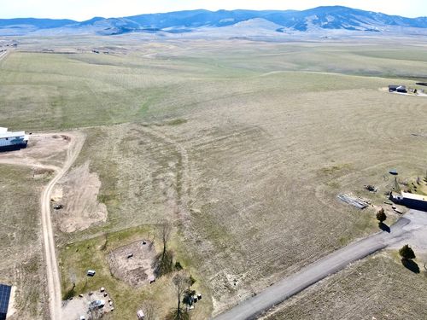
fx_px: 296
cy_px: 160
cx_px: 214
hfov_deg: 71.6
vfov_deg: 56.8
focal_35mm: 24
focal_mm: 4.5
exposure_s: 1/640
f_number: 2.8
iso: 100
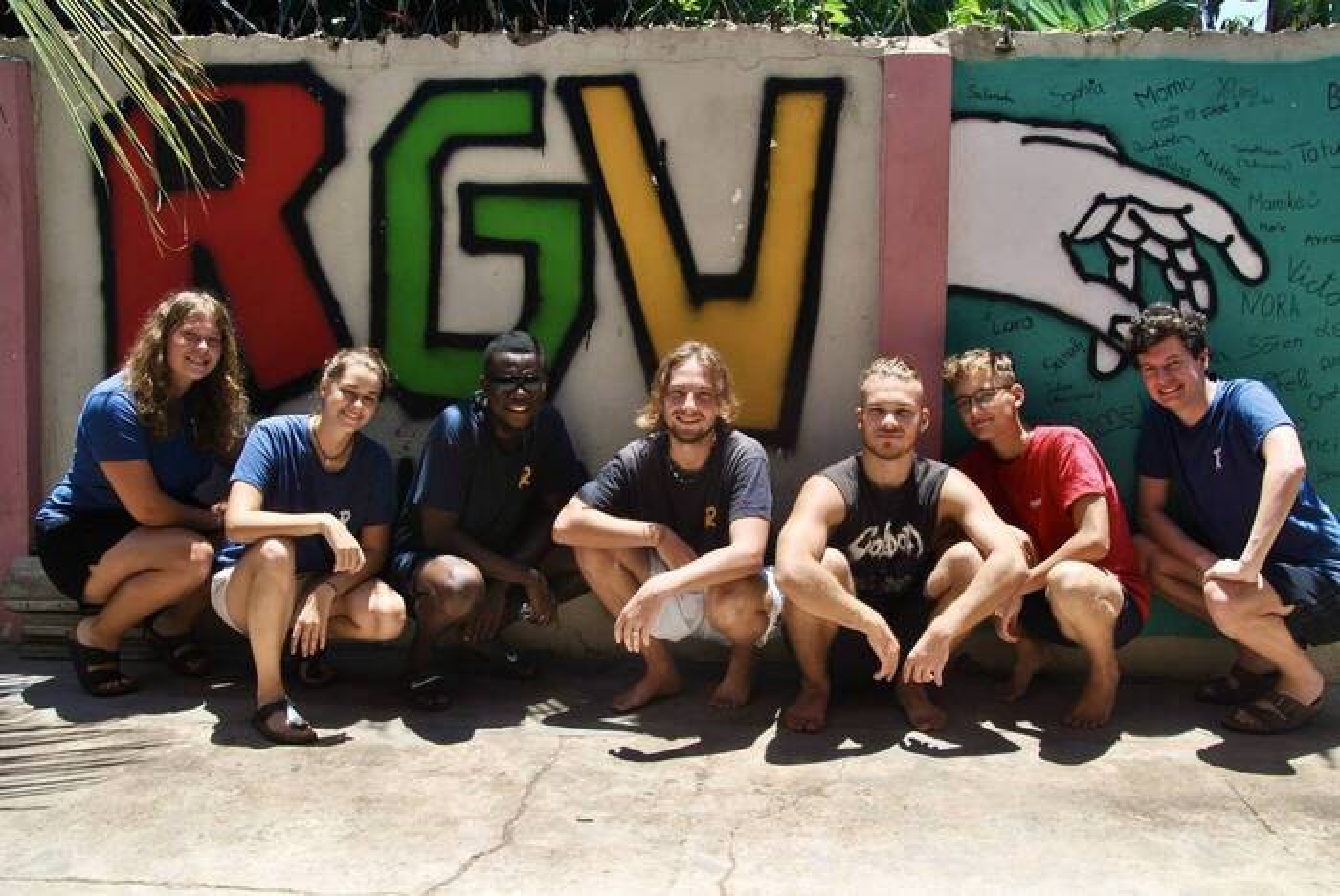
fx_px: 1173
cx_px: 670
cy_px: 448
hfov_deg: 59.5
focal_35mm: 32
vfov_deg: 41.8
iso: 100
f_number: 8
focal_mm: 21
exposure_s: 1/250
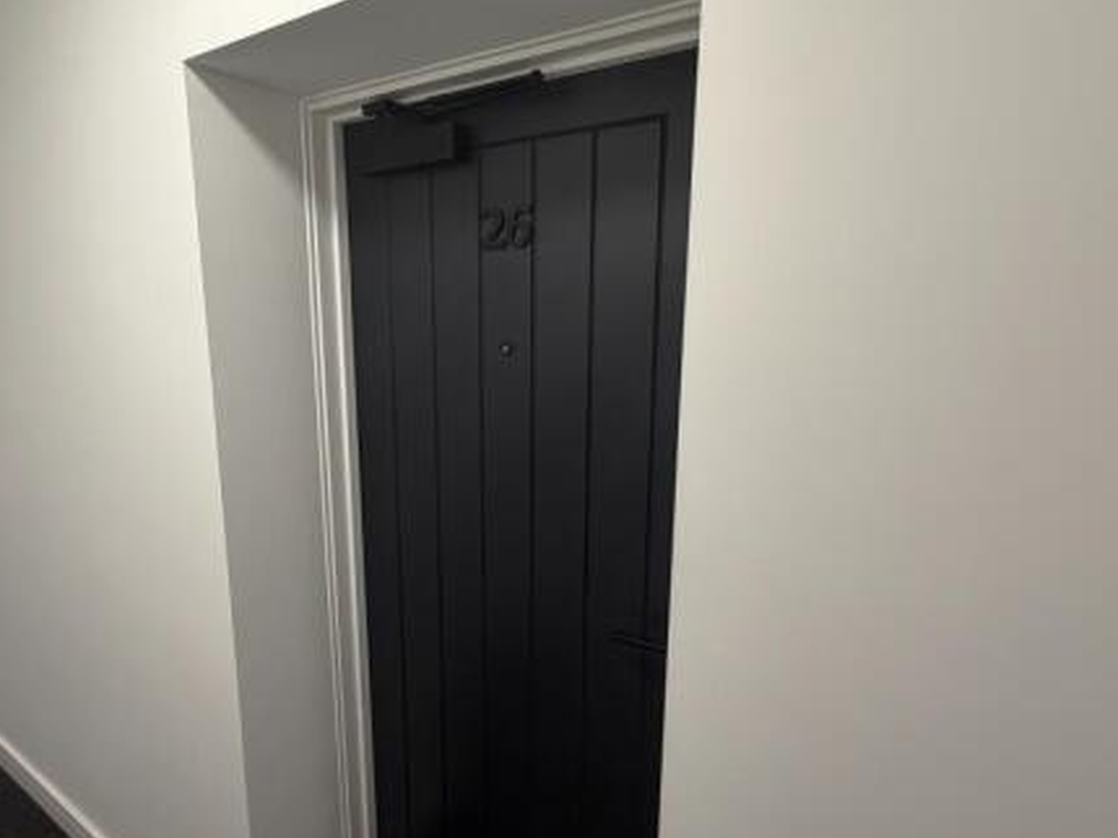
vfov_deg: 68.6
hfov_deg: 84.3
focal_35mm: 19
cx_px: 488
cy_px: 394
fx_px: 613
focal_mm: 2.22
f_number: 2.2
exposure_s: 1/100
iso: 200
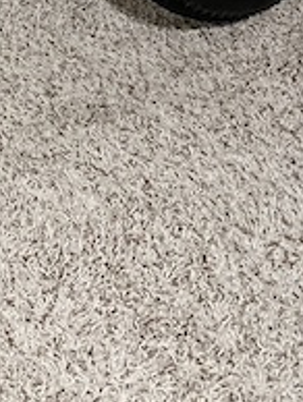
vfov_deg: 16.6
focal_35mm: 107
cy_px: -213
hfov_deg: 12.7
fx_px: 1246
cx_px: -228
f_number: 1.5
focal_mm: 5.7
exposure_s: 1/40
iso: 400
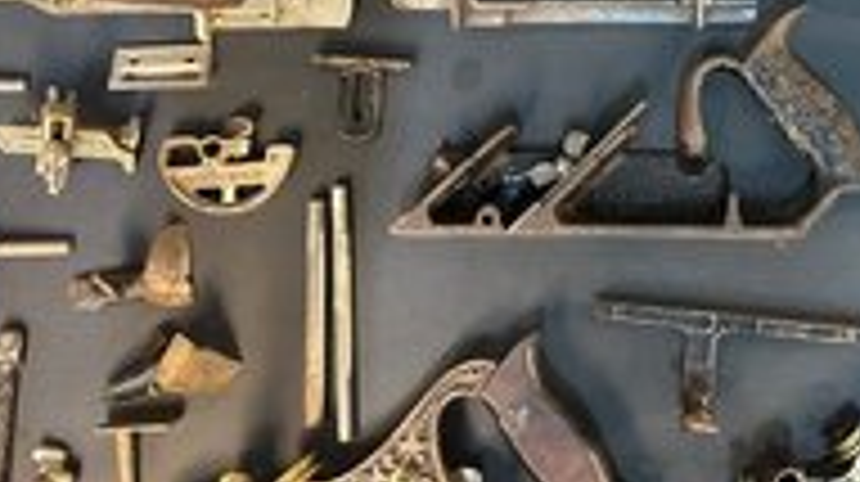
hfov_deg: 42.5
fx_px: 1071
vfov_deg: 25.1
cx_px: 642
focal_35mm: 47
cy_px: 128
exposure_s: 1/60
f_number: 1.78
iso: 1000
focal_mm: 6.86
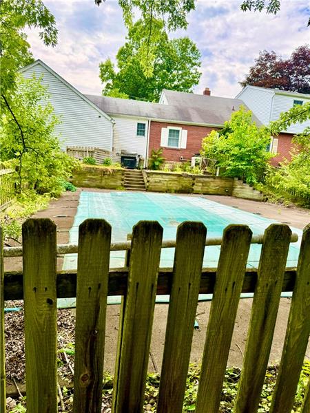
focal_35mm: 24
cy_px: 206
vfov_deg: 71.6
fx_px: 287
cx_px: 155
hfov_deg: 56.8
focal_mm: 6.76
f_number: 1.78
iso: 80
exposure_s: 1/1261
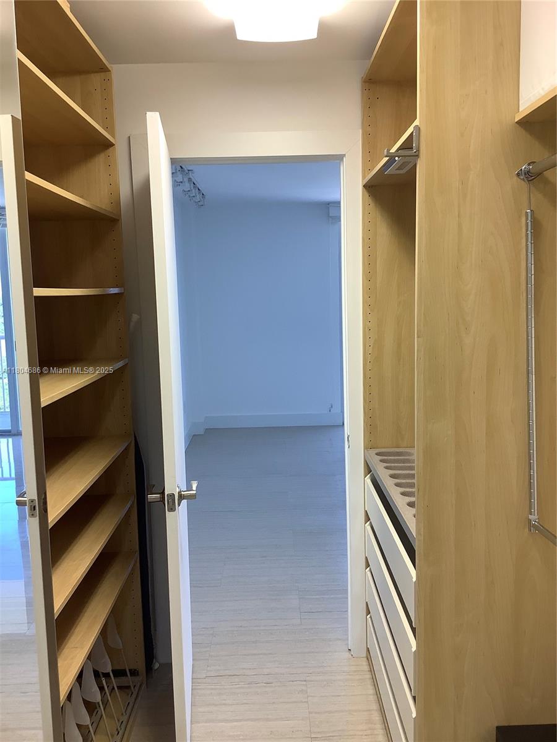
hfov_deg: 45.4
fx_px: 665
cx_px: 278
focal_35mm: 31
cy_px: 371
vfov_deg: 58.4
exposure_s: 1/60
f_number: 2.4
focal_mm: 3.3
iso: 50
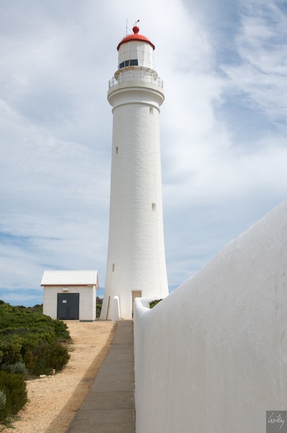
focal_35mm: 45
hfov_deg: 29.8
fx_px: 540
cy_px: 216
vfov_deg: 43.7
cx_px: 144
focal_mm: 30
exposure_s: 1/640
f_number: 13
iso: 250
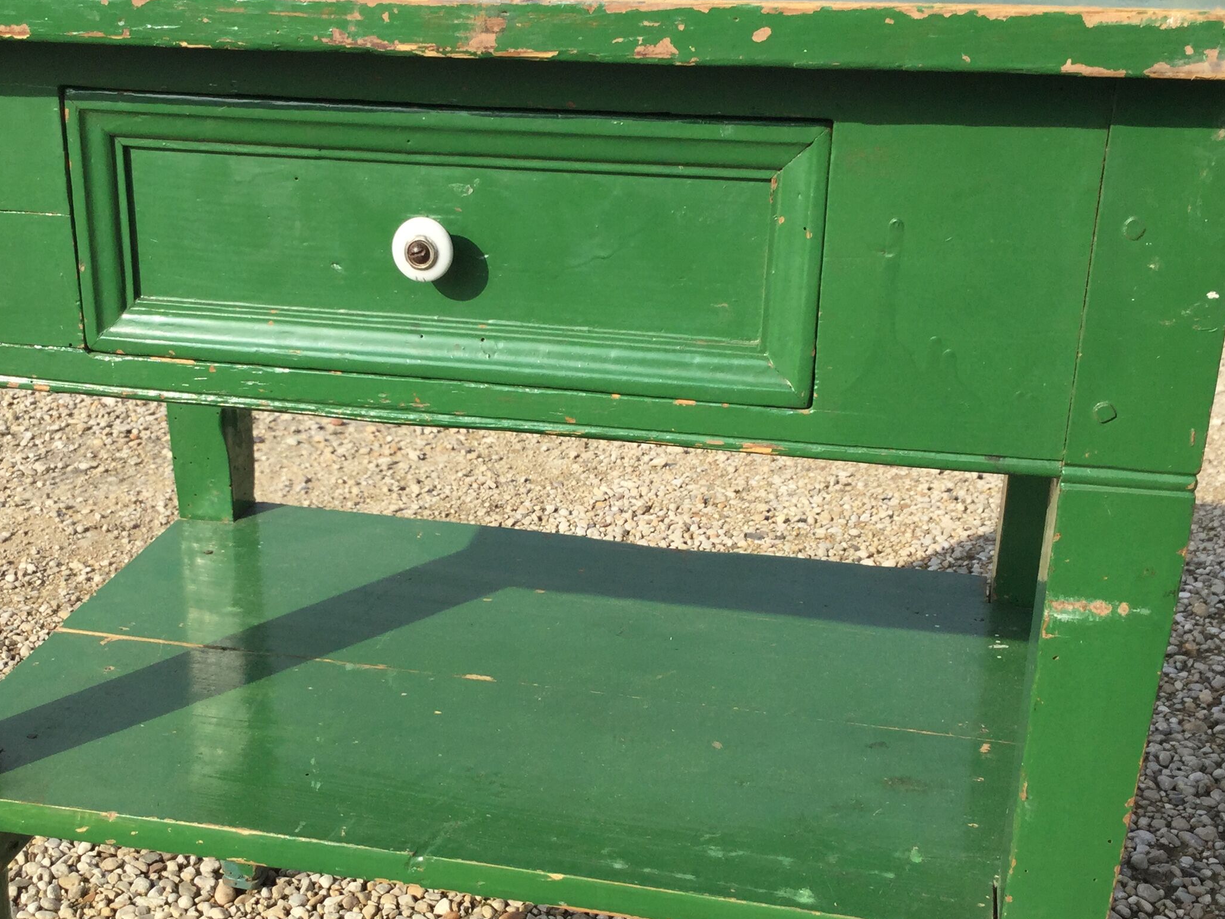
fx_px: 1734
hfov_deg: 38.7
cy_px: 551
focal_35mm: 49
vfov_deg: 29.6
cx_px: 481
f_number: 2.4
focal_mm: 3.3
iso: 25
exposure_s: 1/1072
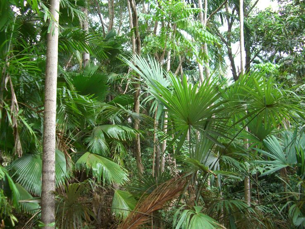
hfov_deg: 49.0
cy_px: 114
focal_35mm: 38
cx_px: 152
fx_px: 335
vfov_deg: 37.7
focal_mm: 7.9
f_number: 2.8
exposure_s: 1/100
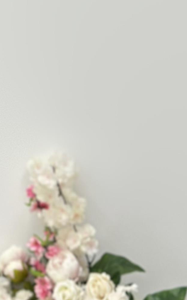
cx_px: -221
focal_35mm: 207
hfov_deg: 6.1
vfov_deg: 10.0
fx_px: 1689
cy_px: -75
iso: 80
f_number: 1.78
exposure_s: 1/209
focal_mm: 6.86
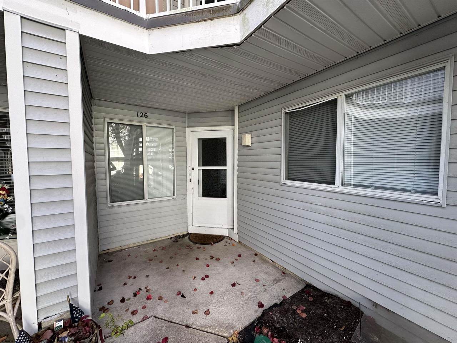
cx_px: 228
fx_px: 185
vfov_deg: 85.7
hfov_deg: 102.1
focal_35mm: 14
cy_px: 172
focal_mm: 2.22
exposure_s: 1/99
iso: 100
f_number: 2.2
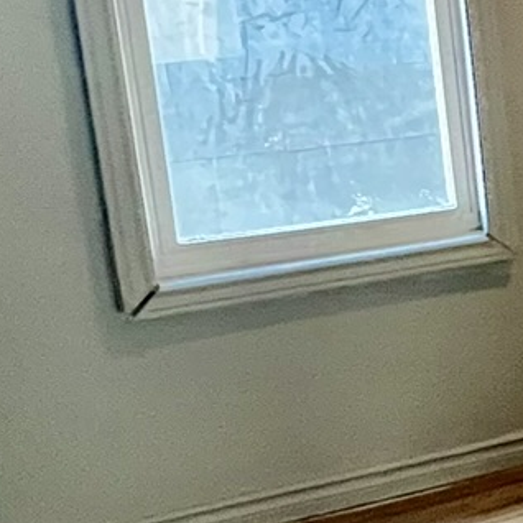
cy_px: 181
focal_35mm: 74
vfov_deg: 23.3
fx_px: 1265
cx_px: 1041
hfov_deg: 17.2
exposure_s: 1/60
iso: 500
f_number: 1.8
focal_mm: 1.57
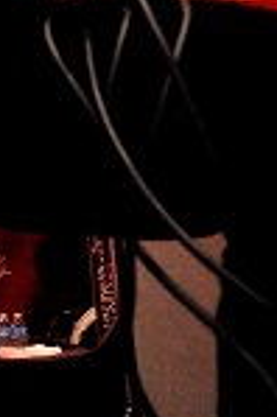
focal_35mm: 89
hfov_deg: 14.2
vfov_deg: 20.2
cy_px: -176
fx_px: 1030
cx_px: -161
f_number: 3.5
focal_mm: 18
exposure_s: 1/60
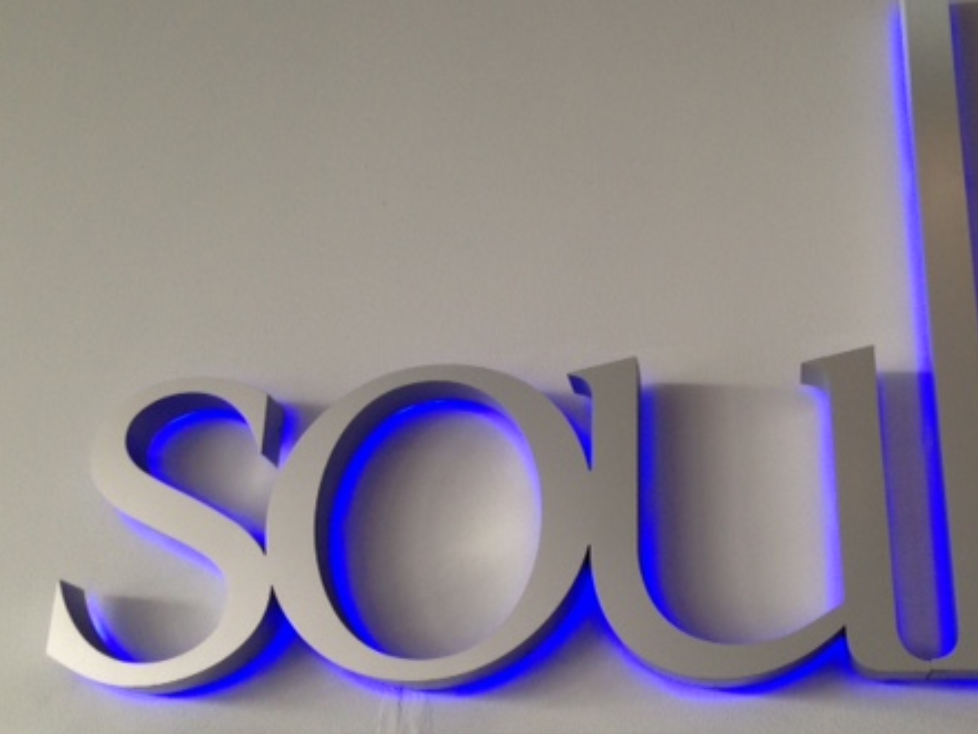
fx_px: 1356
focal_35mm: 48
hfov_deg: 39.6
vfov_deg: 30.3
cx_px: 560
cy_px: 383
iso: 64
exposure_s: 1/120
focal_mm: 4.12
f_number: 2.4
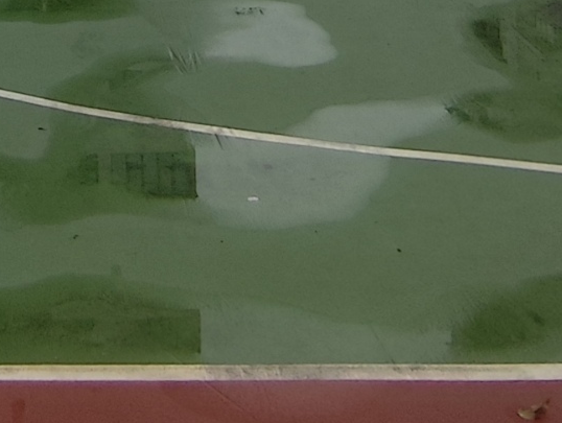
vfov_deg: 15.0
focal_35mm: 81
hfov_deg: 22.9
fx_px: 1317
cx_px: -36
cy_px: -410
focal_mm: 1.65
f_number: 2.2
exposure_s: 1/912
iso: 50
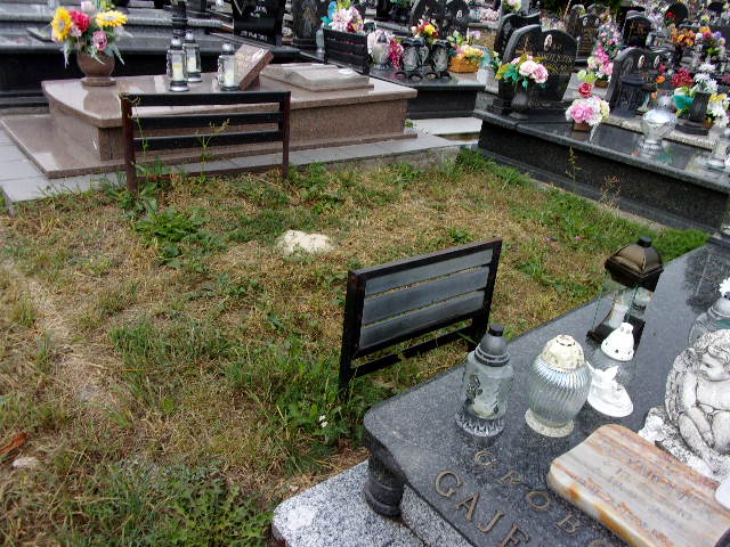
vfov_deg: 49.7
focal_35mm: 28
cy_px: 274
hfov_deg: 63.4
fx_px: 590
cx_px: 365
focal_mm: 5.1
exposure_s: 1/50
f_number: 10.8
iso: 80
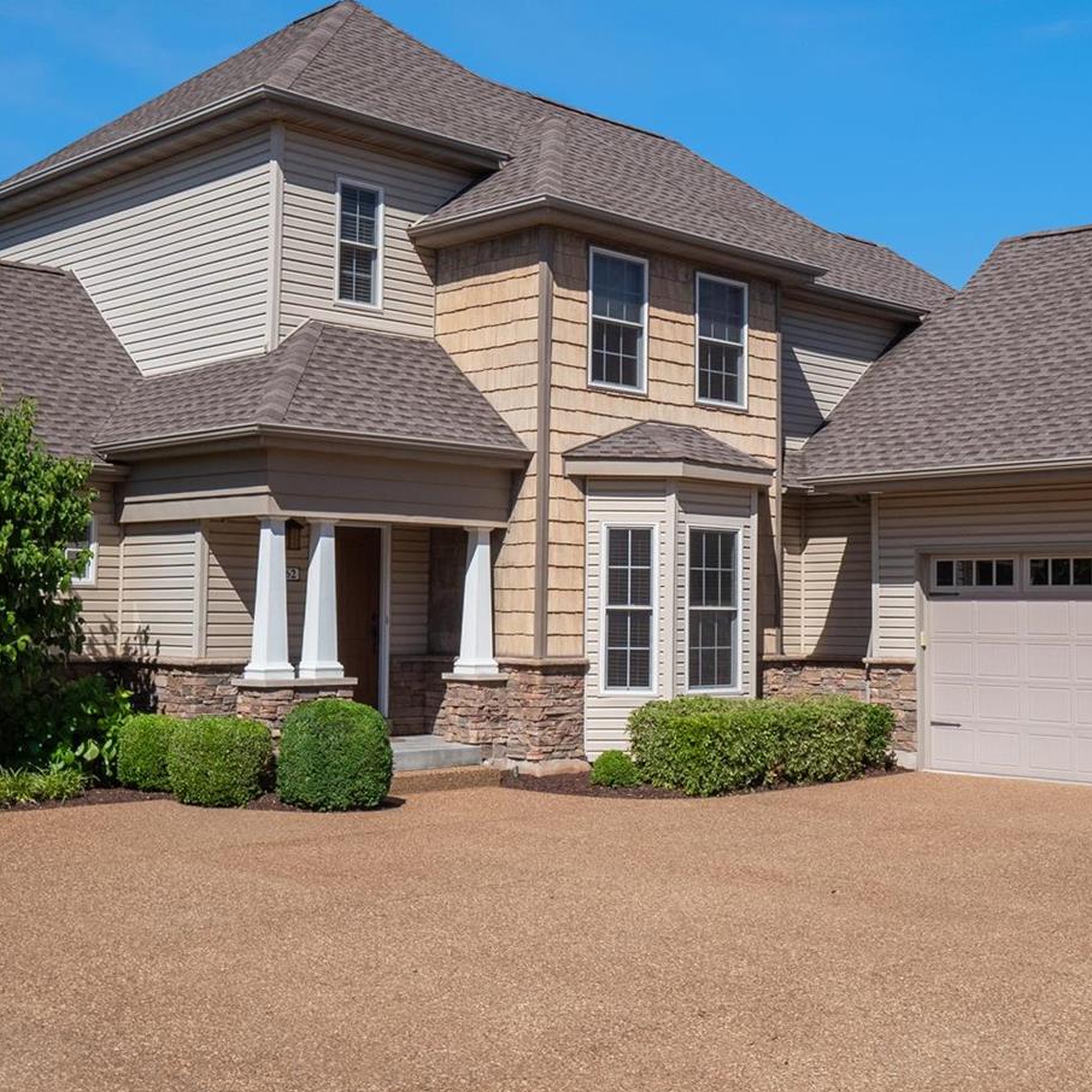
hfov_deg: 37.4
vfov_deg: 37.5
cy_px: 488
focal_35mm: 45
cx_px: 653
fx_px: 1606
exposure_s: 1/1000
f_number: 8
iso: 400
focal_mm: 15
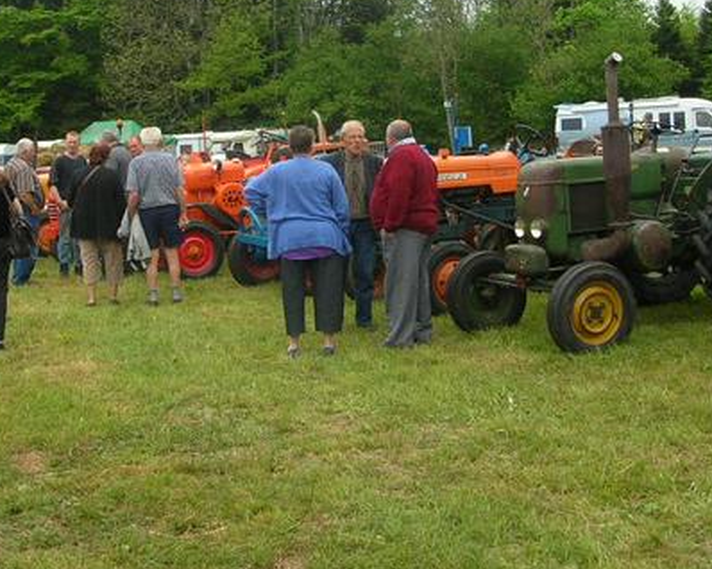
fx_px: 1158
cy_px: 145
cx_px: 317
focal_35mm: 55
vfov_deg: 27.2
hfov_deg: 34.1
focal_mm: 5.8
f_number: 2.8
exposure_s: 1/347
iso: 50
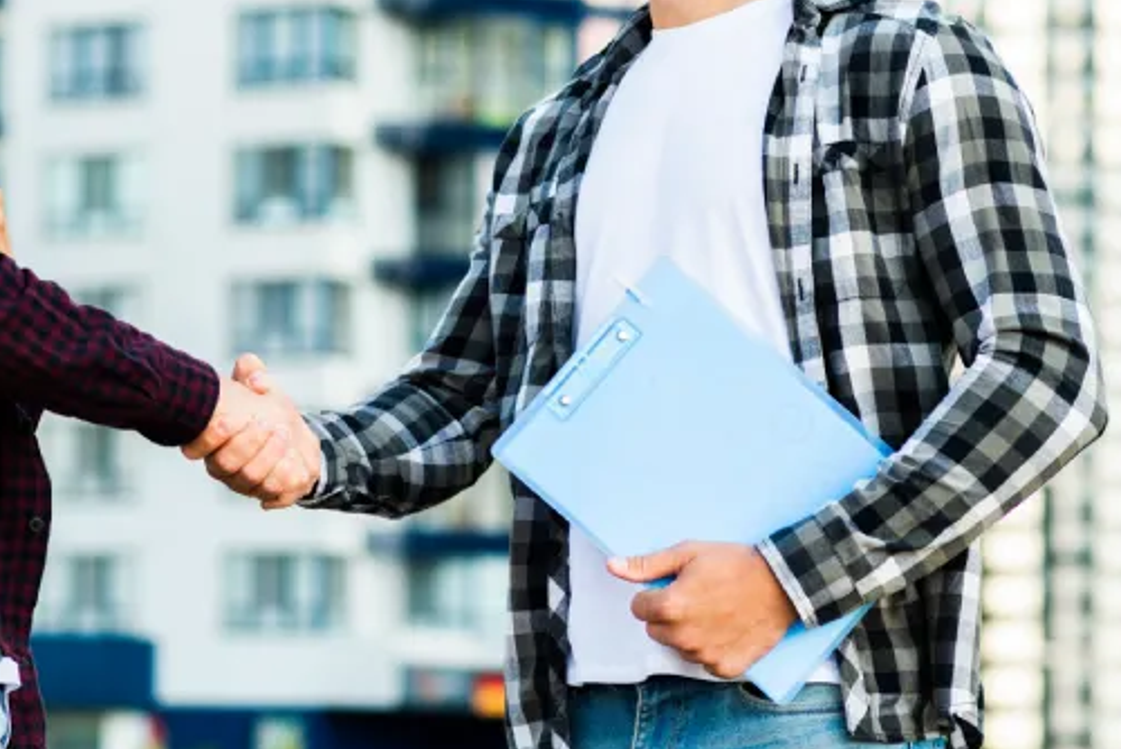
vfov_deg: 8.1
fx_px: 5296
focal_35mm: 170
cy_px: 281
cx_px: 473
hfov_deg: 12.1
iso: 250
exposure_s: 1/250
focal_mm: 85
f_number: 3.5
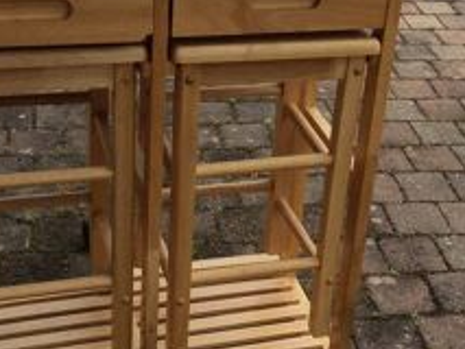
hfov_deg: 27.0
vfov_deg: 20.4
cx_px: 260
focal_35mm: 72
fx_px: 968
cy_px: 121
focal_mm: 3.3
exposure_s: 1/763
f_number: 2.4
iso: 32
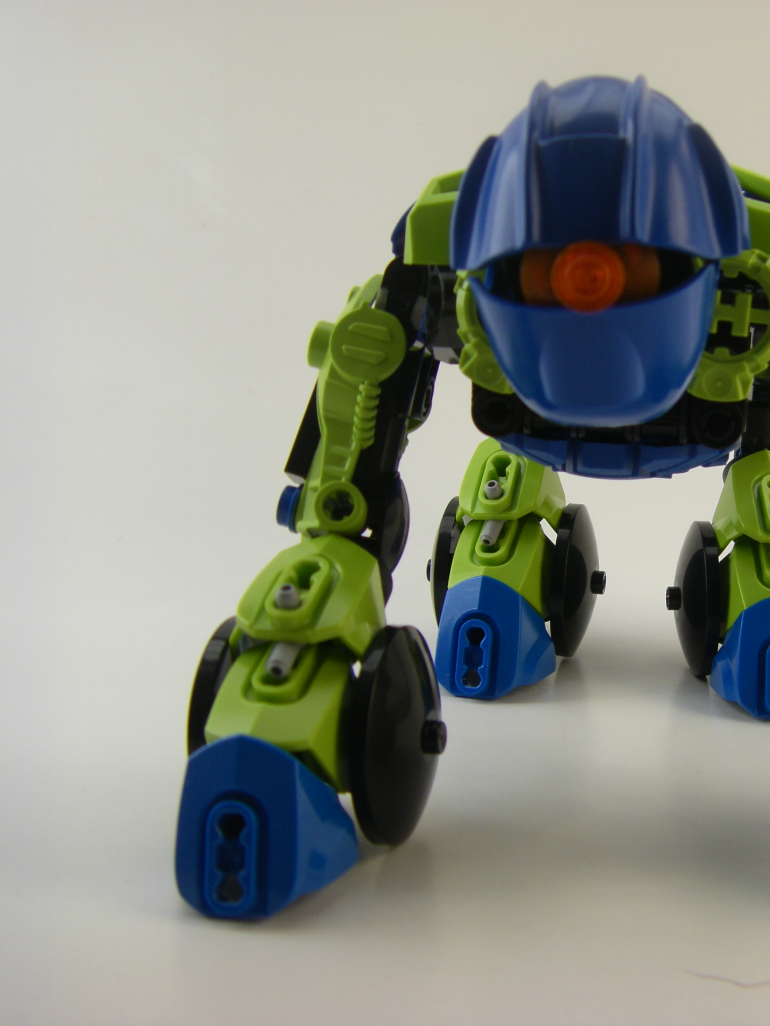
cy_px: 513
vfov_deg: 37.5
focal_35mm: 51
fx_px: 1513
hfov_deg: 27.7
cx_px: 660
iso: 64
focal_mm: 6.3
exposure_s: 1/160
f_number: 3.5
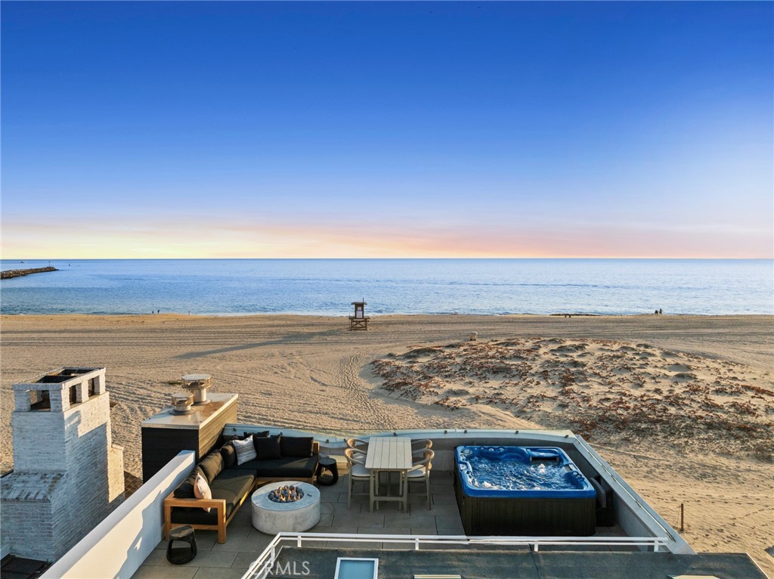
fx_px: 536
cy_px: 290
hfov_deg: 71.6
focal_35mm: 24
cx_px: 387
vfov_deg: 56.7
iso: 150
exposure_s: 1/3200
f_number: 2.8
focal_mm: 12.29
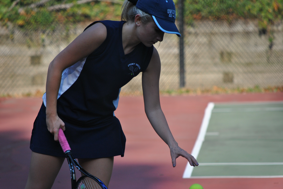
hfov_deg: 6.9
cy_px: 94
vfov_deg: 4.6
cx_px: 142
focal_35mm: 300
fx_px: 2361
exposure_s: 1/500
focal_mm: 200
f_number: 5.6
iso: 280
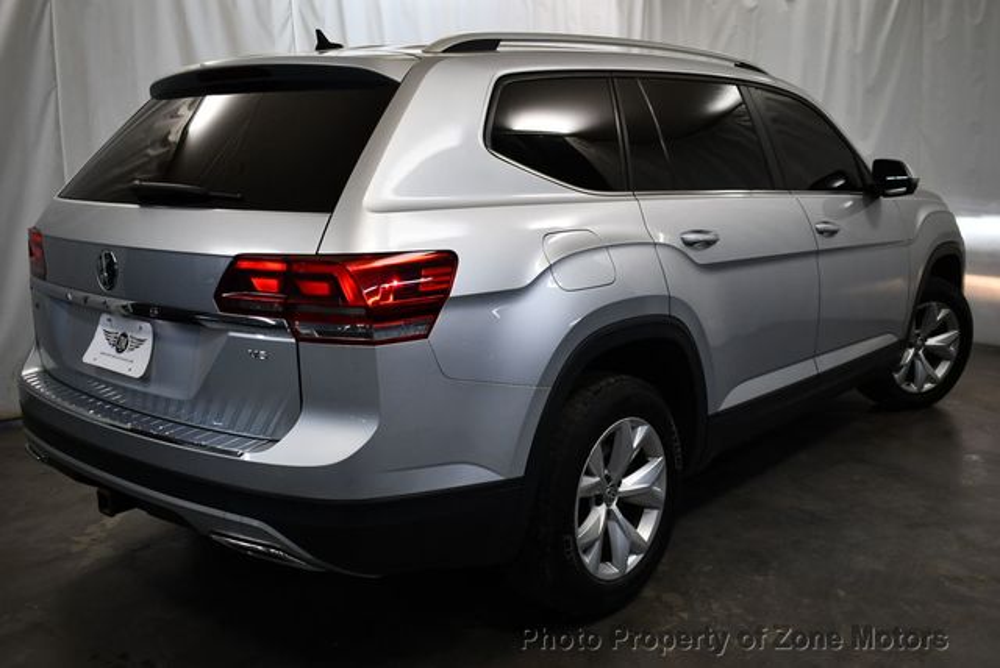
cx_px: 500
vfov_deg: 36.9
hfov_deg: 53.1
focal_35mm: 36
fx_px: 1001
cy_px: 334
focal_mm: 18
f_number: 3.5
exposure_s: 1/250
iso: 560
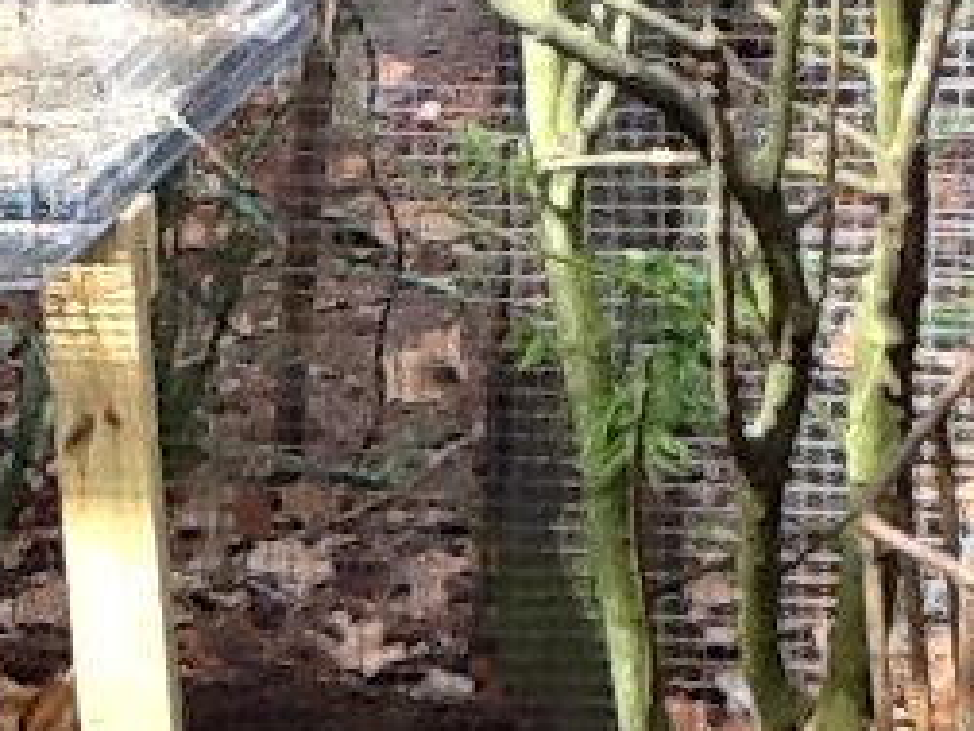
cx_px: -50
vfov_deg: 11.7
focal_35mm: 122
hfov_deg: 15.8
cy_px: 1060
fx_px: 3433
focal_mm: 2.03
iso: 64
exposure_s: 1/157
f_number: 2.4
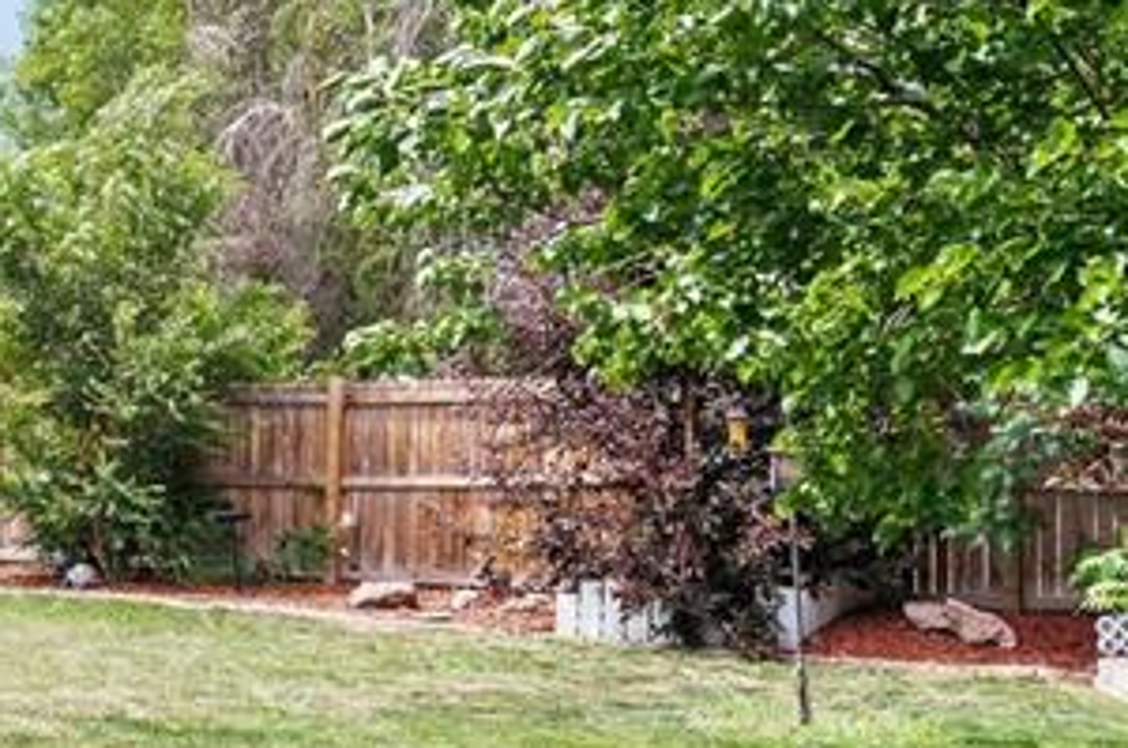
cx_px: -227
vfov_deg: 23.3
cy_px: 421
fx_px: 1814
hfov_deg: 29.6
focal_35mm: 58
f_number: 8
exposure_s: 1/100
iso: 400
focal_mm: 17
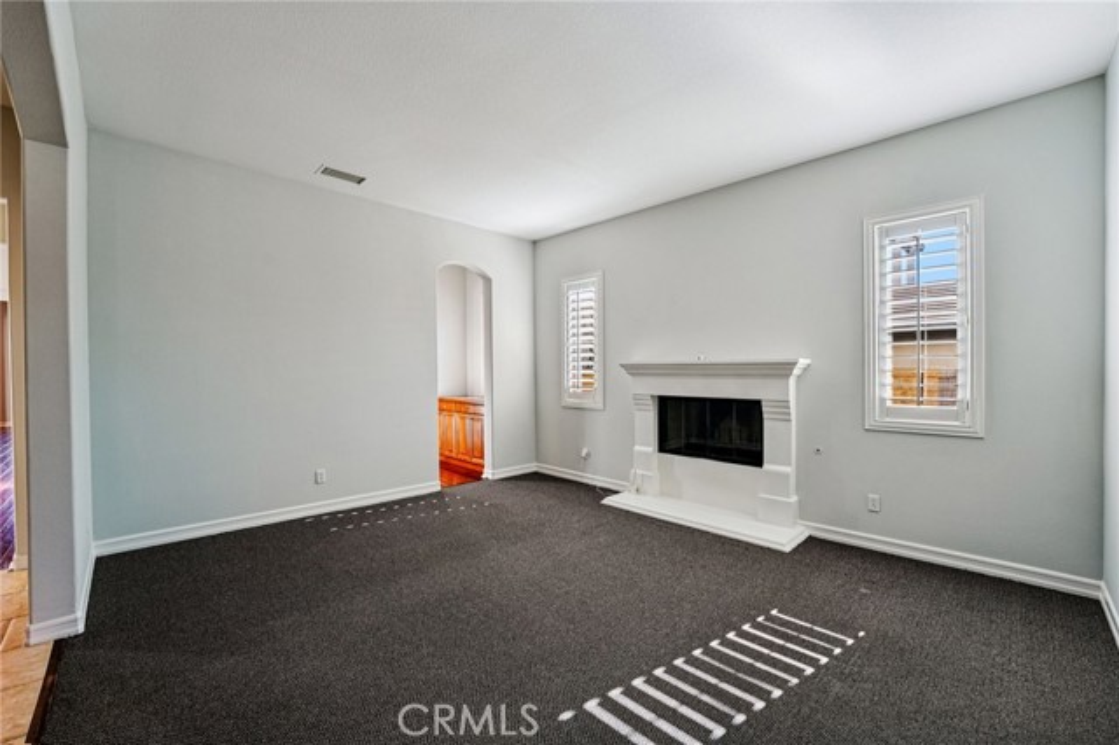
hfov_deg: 104.3
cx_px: 560
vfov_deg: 81.1
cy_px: 372
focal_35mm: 14
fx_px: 435
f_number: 8
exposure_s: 1/60
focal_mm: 14
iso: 200
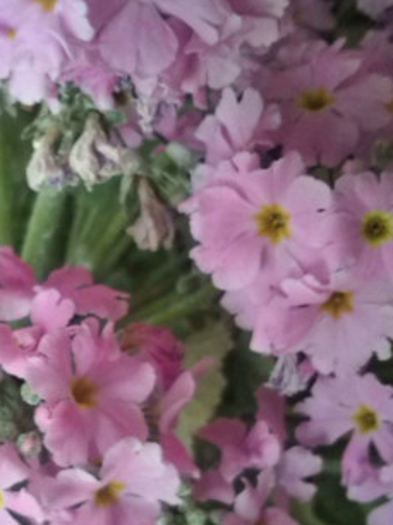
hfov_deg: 21.5
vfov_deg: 28.7
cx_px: 62
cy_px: 362
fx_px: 1016
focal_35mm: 67
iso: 102
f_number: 2.8
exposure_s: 1/9.62
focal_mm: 3.3
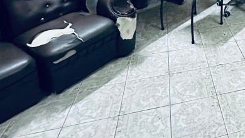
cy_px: -54
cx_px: 236
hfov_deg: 44.2
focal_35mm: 40
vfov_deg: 24.7
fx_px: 260
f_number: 2.2
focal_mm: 2.22
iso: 1000
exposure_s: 1/34
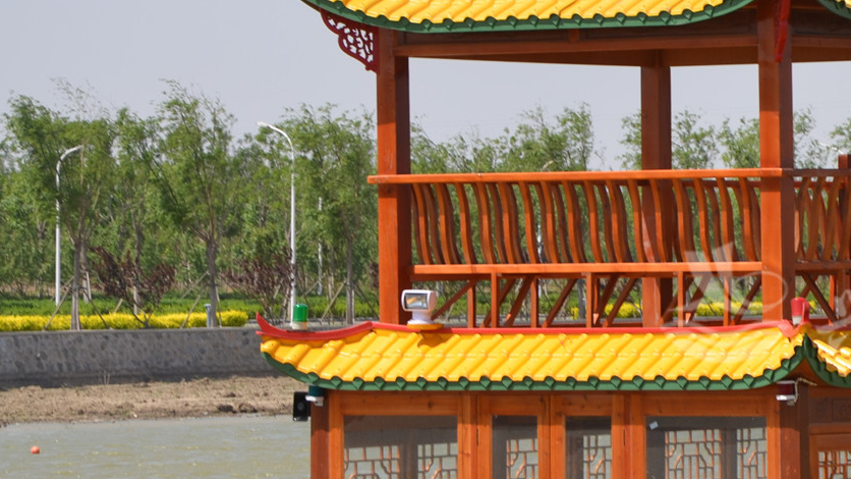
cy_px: 281
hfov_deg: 7.9
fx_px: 6096
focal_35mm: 270
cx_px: 899
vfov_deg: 4.5
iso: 100
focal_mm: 75
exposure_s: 1/250
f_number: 7.1
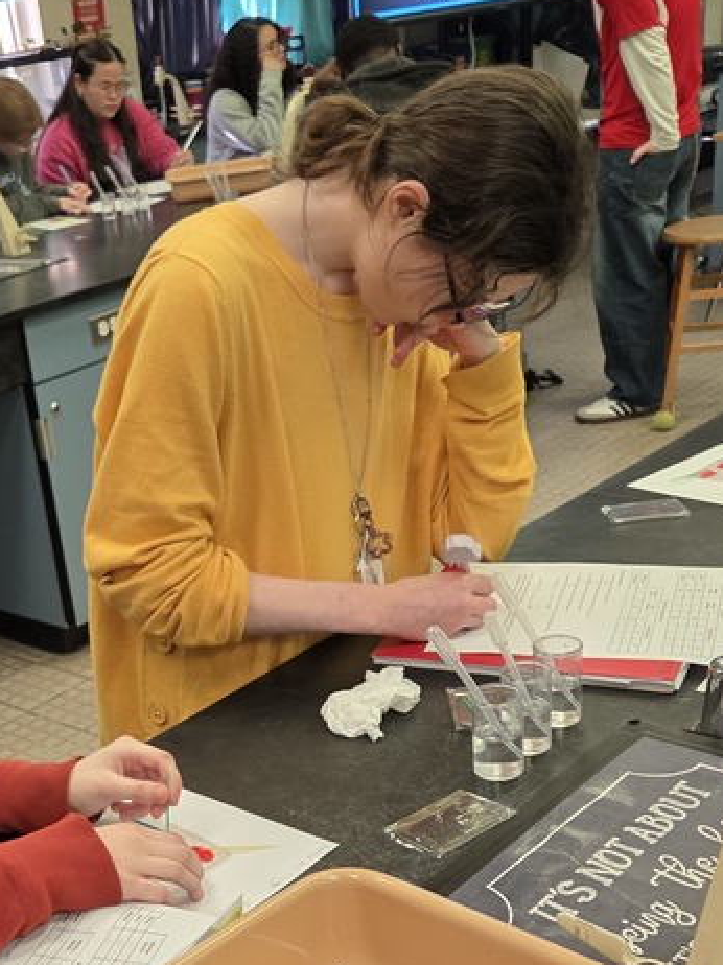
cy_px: 739
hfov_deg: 28.0
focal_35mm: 51
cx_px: 148
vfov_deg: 36.5
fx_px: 1422
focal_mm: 5.4
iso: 400
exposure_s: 1/120
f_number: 1.8
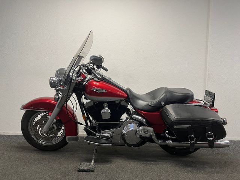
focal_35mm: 26
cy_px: 90
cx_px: 120
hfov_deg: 67.3
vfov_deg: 53.1
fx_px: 180
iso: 80
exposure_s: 1/50
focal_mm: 5.1
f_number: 1.6
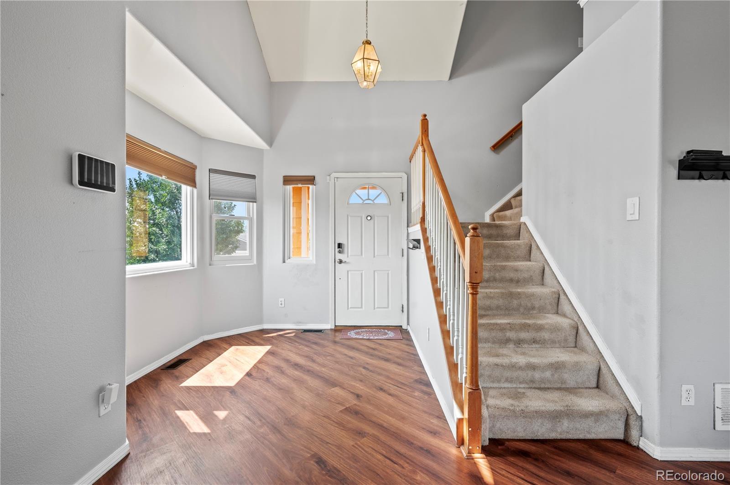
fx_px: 324
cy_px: 242
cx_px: 365
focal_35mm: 16
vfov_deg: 73.6
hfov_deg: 96.8
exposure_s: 1/6
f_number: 8
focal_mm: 16
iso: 100
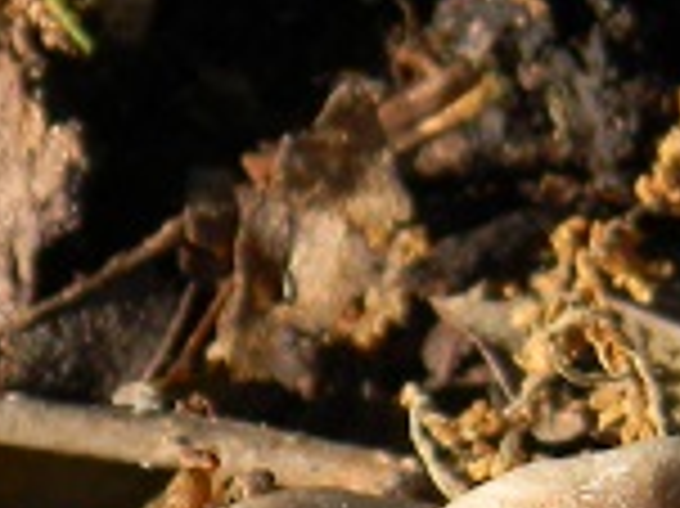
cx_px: 378
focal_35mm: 441
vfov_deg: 3.4
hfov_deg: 4.5
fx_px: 8656
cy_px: 841
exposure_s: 1/30.7
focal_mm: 15.1
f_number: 4.5
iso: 80
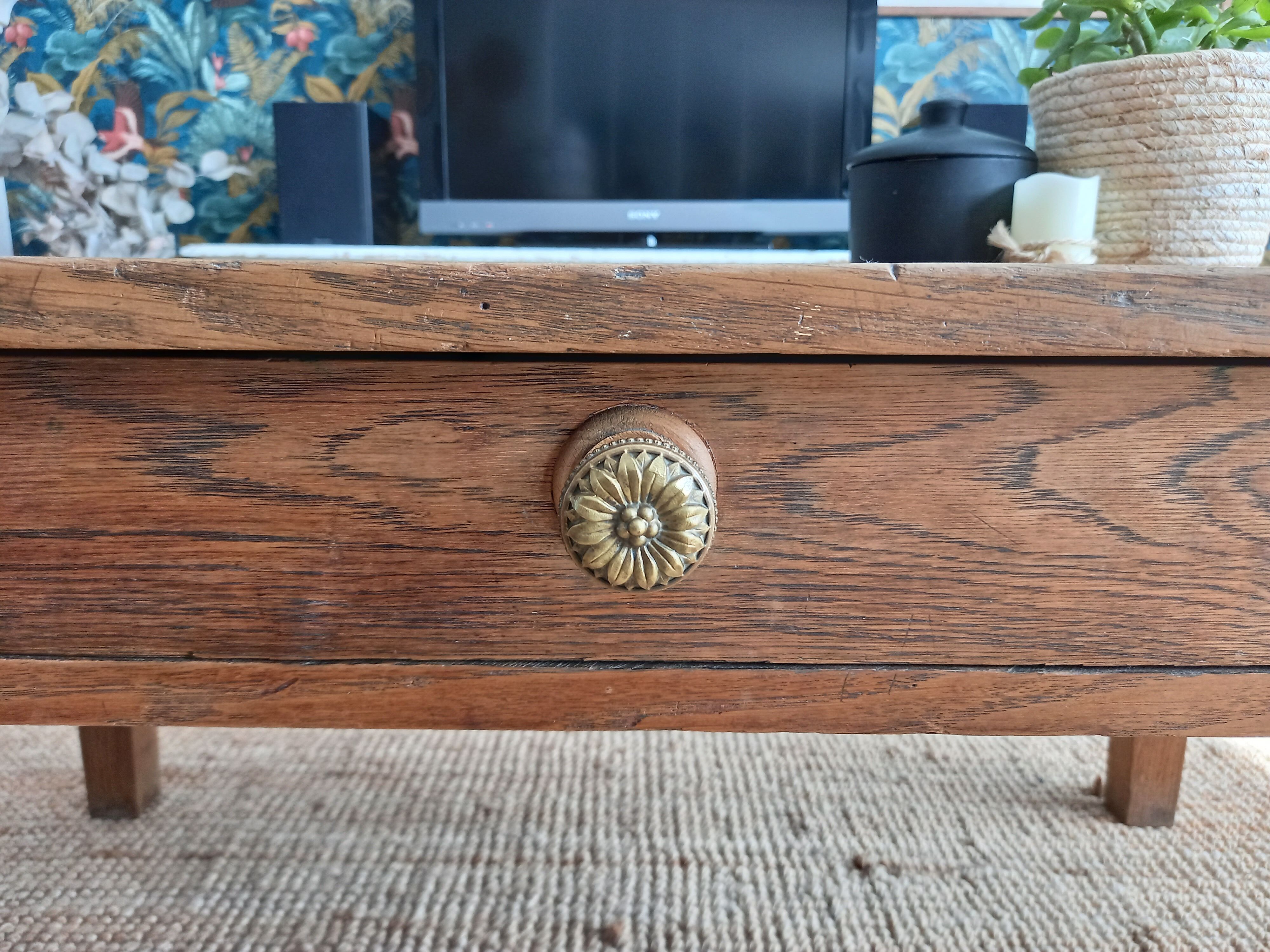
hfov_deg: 69.4
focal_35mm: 25
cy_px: 476
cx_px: 635
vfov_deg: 54.9
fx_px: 917
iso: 200
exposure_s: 1/50
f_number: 2
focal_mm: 4.6
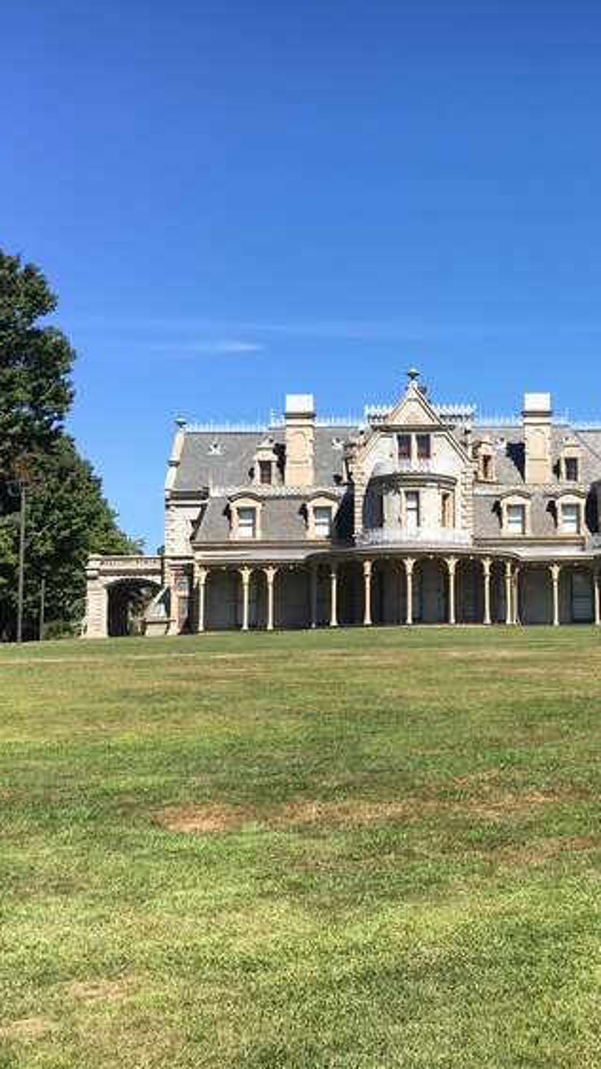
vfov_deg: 47.4
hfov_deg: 26.8
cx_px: 529
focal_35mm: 43
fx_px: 1219
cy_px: 529
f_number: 2.2
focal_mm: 4.15
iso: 25
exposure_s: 1/1183
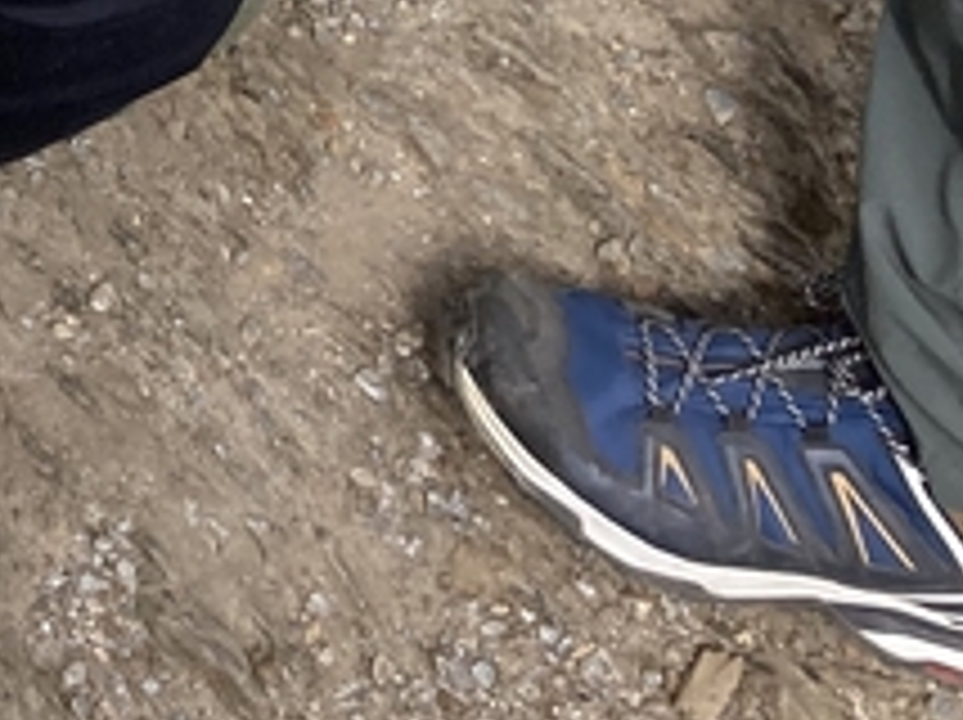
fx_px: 3668
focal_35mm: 132
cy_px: -711
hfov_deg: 12.4
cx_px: -1210
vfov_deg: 10.3
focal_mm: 3.99
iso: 20
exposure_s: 1/2404
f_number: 1.8
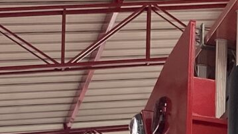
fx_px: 1275
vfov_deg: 5.4
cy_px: 496
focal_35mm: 202
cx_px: 530
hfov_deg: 9.7
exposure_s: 1/417
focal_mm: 4.25
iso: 32
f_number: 1.8
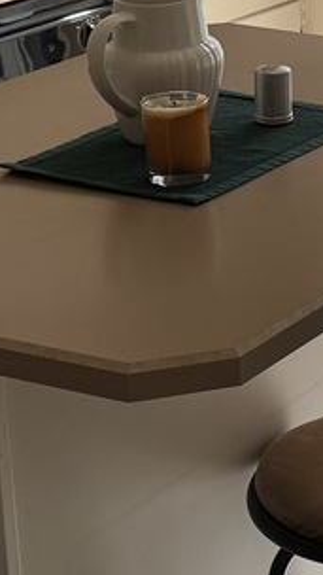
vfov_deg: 17.2
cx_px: 665
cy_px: 144
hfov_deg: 9.1
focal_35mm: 124
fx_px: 1888
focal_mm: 6.76
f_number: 1.78
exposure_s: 1/1285
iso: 80
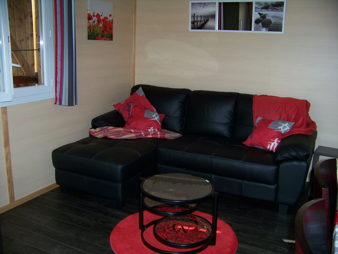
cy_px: 127
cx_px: 169
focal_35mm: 36
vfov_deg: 39.7
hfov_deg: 51.4
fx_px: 352
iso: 64
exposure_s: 1/100
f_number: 2.8
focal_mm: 5.85
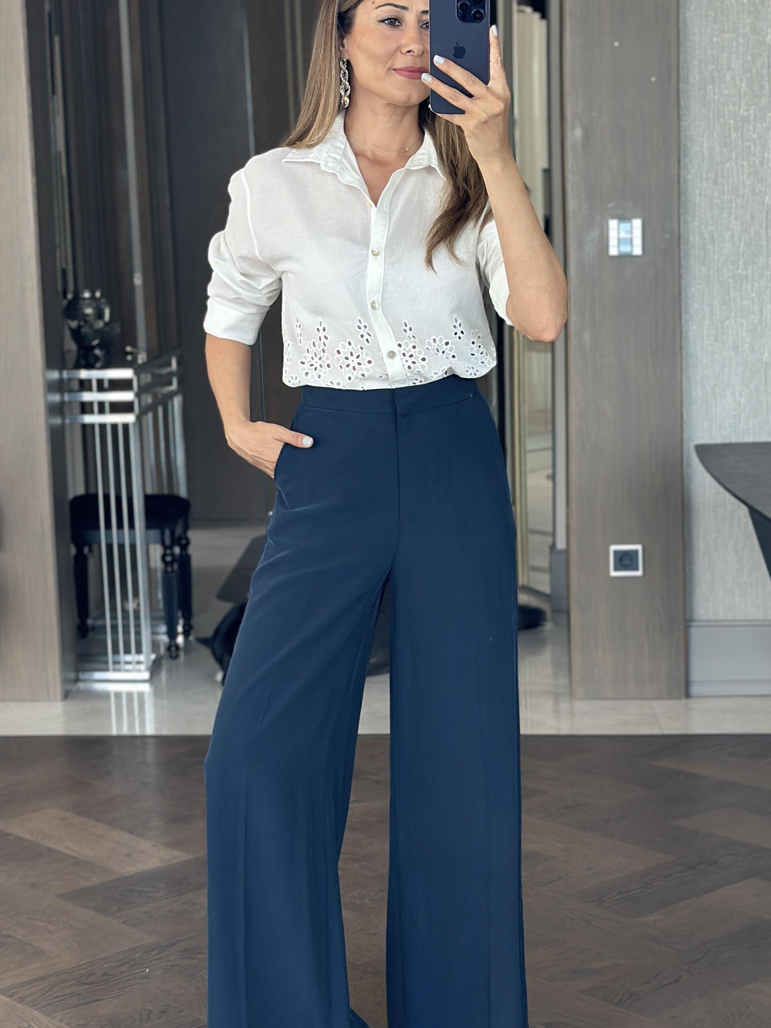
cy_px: 535
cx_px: 380
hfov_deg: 20.4
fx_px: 2138
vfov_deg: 27.0
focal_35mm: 72
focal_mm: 6.86
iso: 125
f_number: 1.78
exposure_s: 1/96
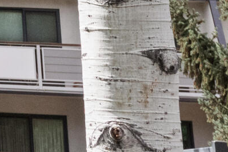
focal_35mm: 263
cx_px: -589
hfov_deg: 6.7
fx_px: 1666
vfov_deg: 4.9
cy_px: -373
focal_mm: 35
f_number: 9
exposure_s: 1/2000
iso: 1000
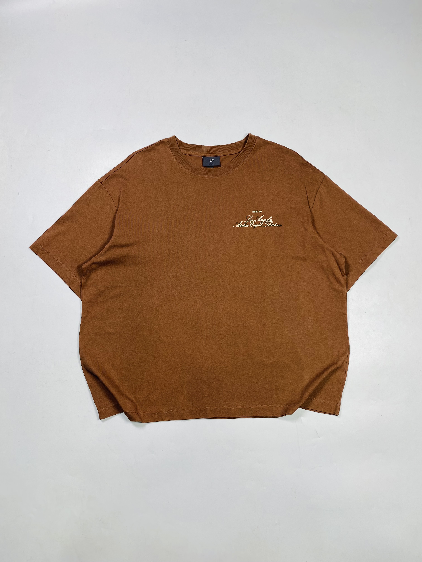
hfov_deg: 53.1
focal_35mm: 26
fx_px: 423
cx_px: 211
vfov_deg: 67.3
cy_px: 281
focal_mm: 4.25
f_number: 1.8
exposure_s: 1/103
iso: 32
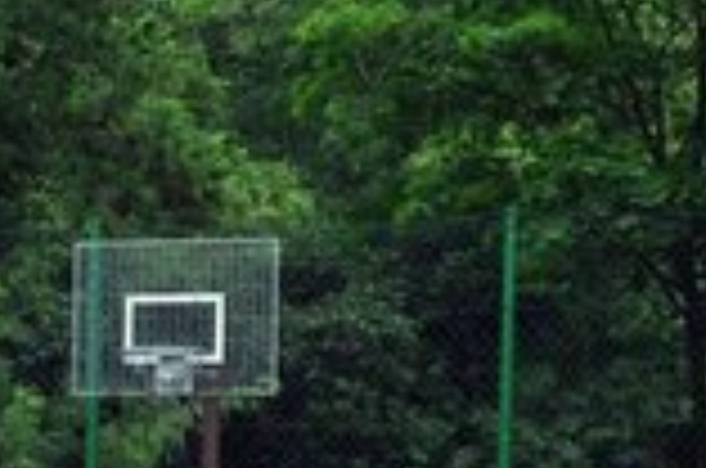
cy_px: 855
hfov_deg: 10.1
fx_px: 3895
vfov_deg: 6.7
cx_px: -270
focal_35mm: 199
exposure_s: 1/250
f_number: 18
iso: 500
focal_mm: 32
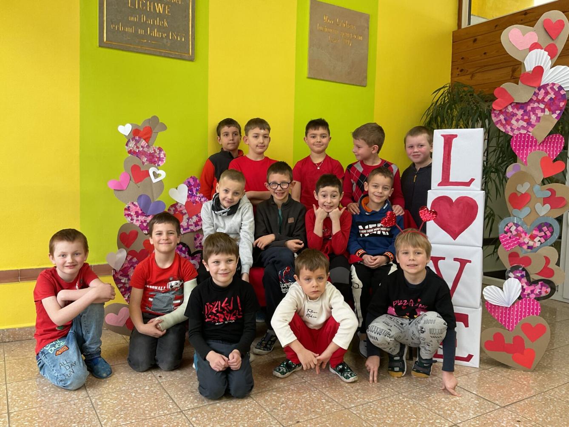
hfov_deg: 61.7
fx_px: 477
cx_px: 284
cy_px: 214
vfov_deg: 48.2
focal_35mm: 29
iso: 64
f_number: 1.8
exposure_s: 1/50
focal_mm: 3
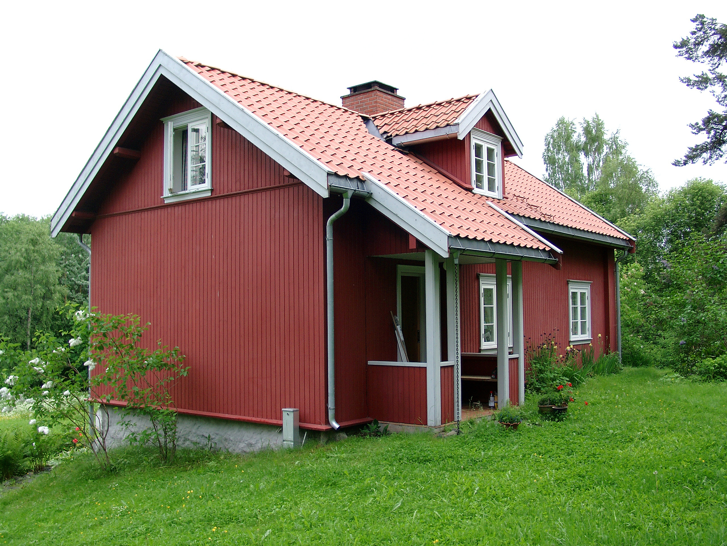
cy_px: 273
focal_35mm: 35
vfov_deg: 40.7
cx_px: 364
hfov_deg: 52.6
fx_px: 735
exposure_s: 1/199
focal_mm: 7.39
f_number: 2.3
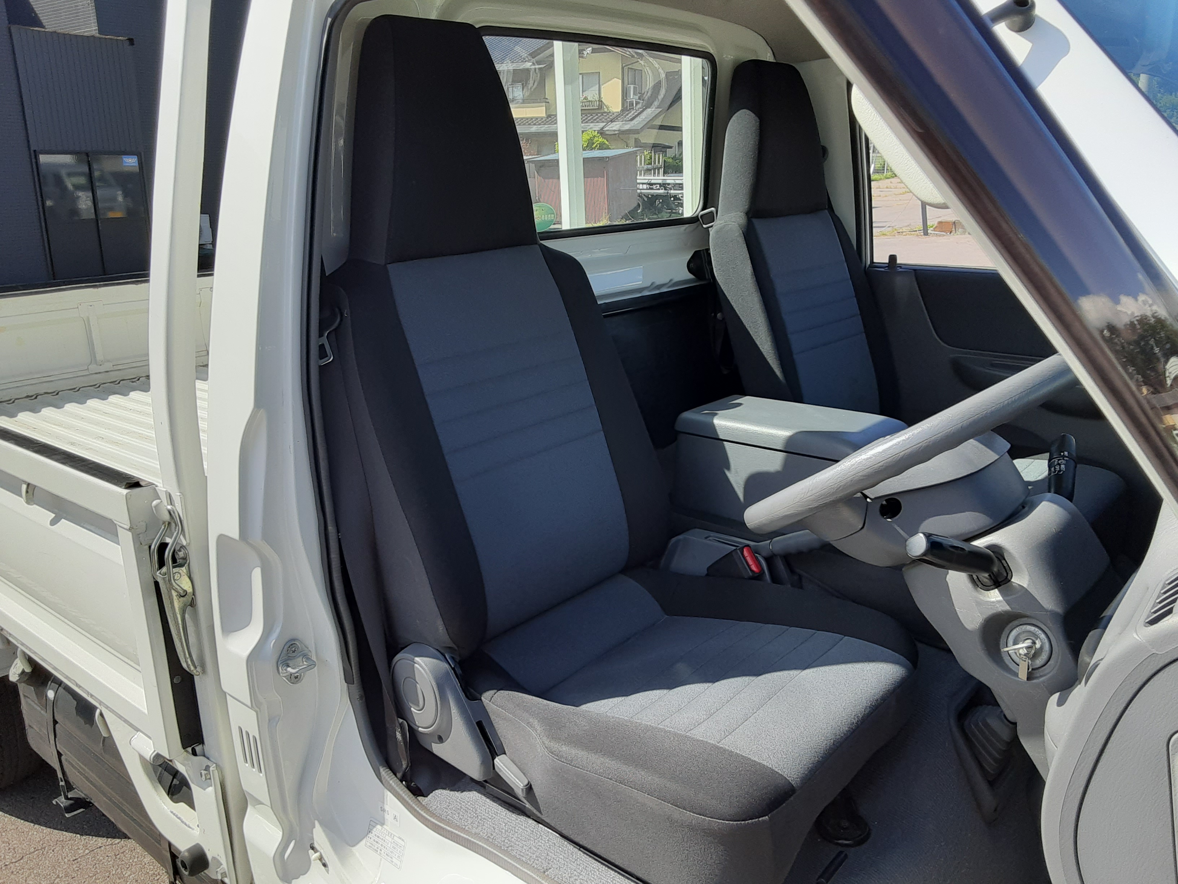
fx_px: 919
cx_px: 589
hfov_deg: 65.3
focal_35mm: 27
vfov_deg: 51.4
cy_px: 442
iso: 40
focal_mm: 2.91
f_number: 1.9
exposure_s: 1/890
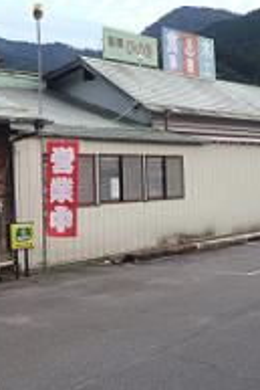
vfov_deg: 32.2
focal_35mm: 62
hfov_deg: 21.3
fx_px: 670
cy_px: 150
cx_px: 14
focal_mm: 5.72
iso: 80
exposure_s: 1/50
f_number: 4.2
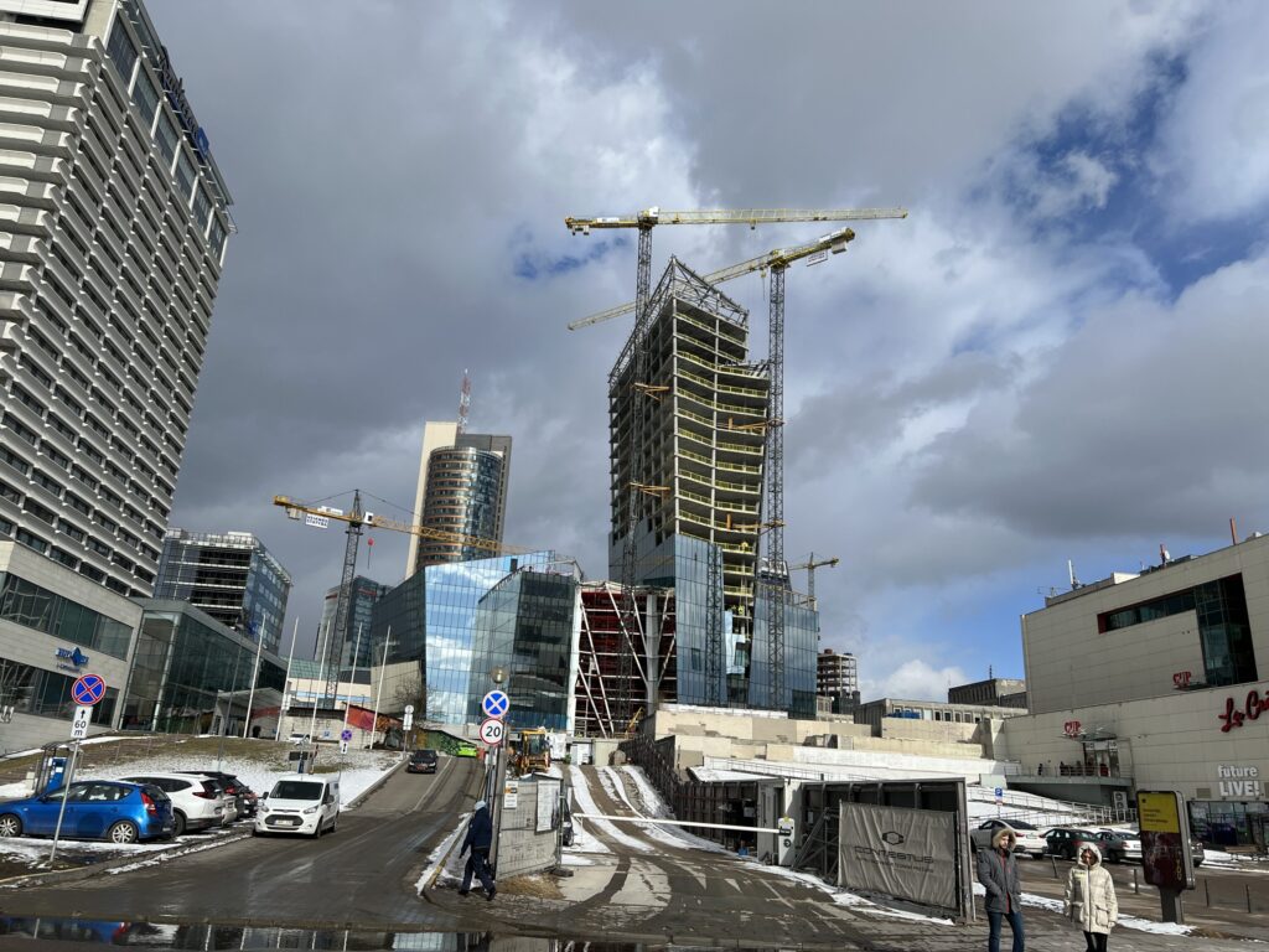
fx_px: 953
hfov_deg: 67.3
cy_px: 476
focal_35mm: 26
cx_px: 634
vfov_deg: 53.1
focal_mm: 5.7
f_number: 1.5
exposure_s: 1/6579
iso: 50
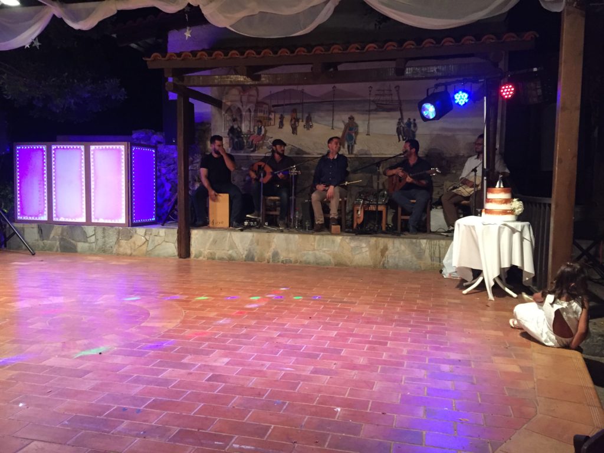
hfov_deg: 61.7
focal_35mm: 29
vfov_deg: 48.2
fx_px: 506
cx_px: 302
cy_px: 226
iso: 320
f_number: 2.2
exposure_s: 1/17
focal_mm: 4.15
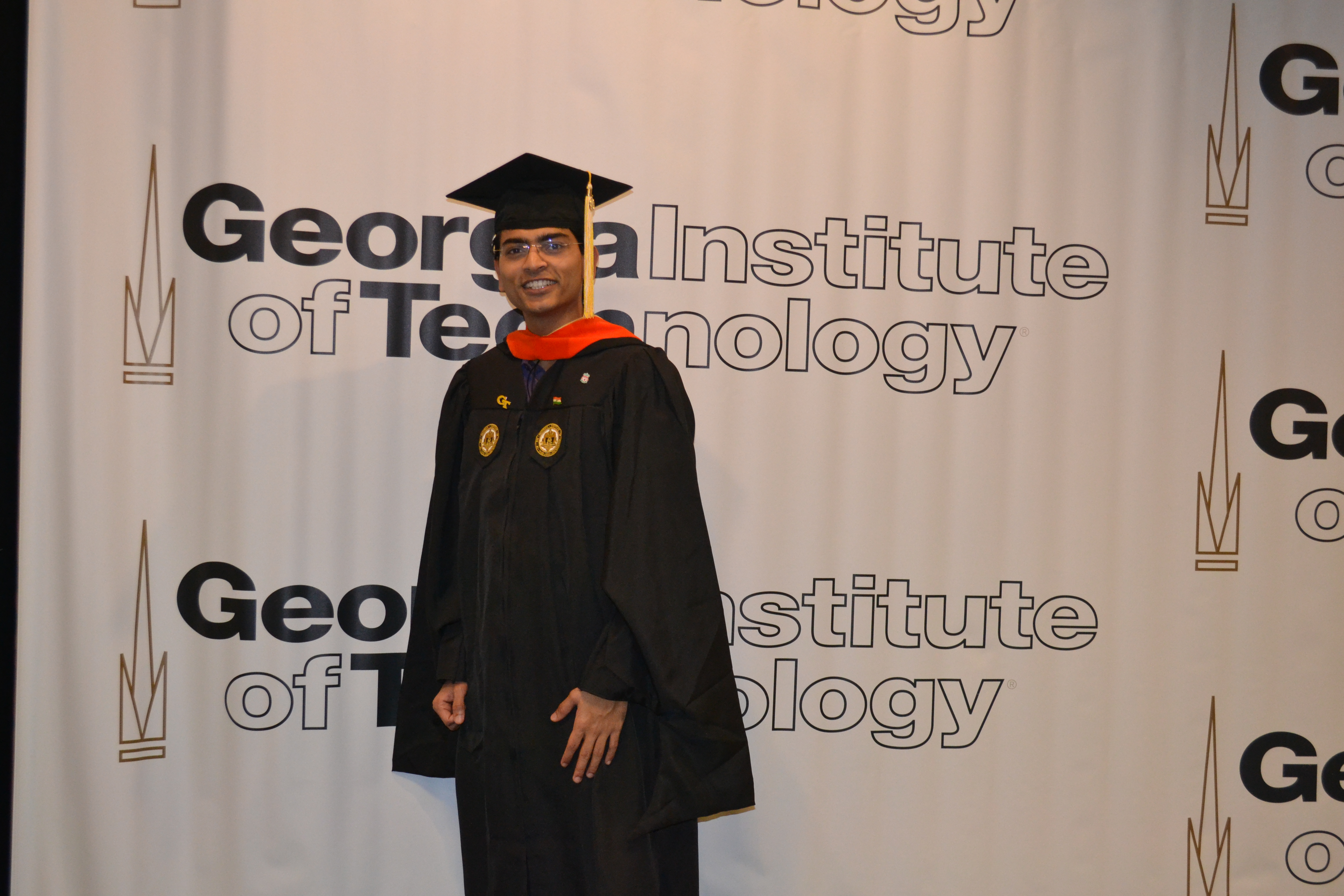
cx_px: 672
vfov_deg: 29.9
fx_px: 1680
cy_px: 448
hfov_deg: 43.6
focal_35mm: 45
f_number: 4.5
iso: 1600
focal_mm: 30
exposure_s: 1/60
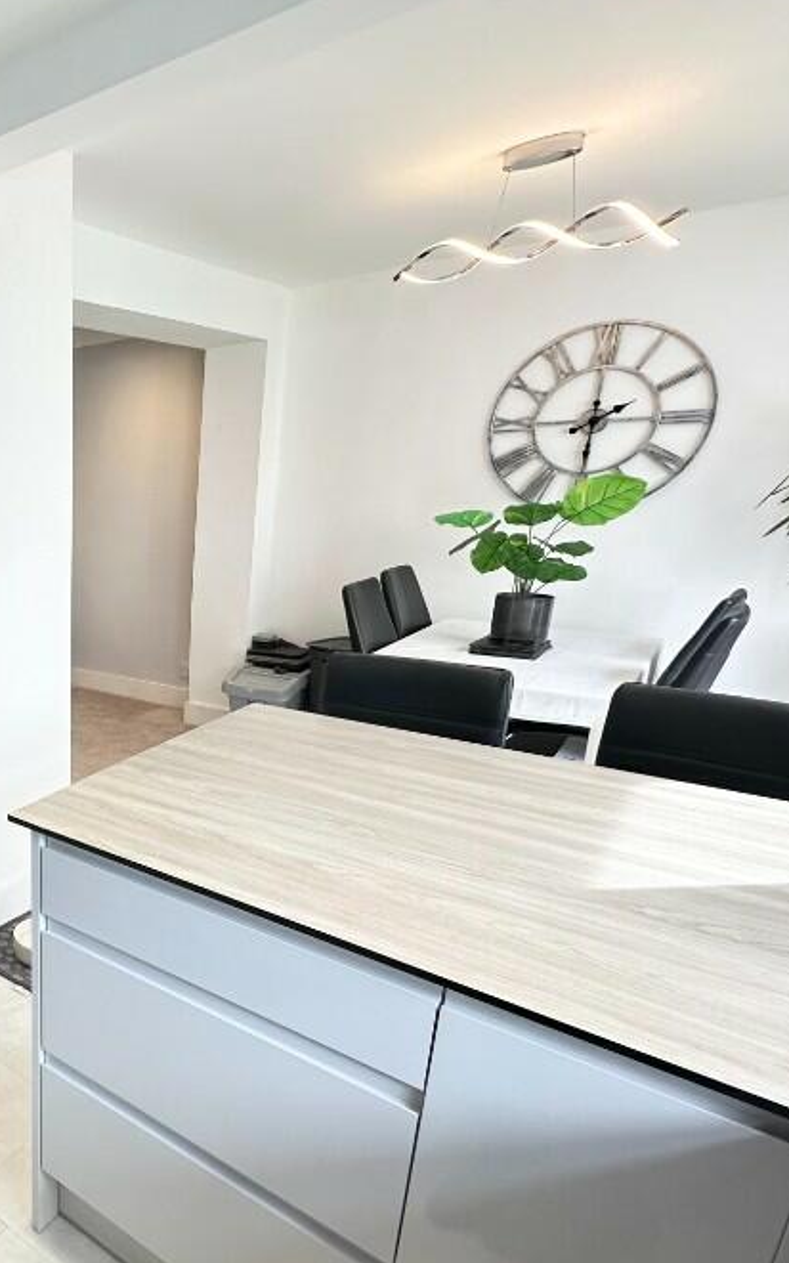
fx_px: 791
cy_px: 715
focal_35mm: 23
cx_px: -23
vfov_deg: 76.8
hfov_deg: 44.1
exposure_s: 1/100
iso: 160
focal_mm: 2.22
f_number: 2.2
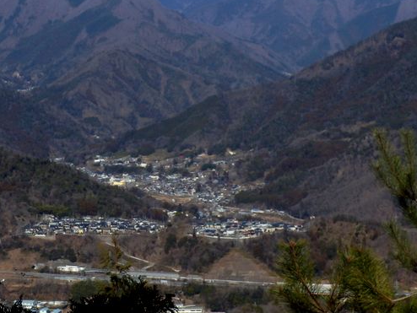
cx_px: 175
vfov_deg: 12.0
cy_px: 73
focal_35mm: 123
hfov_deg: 16.0
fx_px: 1482
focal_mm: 13.5
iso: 80
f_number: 12.5
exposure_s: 1/200
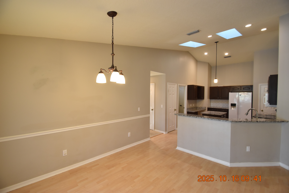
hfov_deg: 100.4
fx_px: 120
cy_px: 96
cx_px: 144
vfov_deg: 77.3
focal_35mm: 15
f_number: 3.5
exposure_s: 1/90
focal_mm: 10
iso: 800
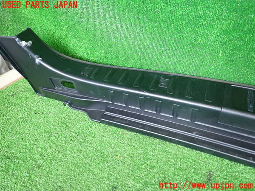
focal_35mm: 25
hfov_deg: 69.4
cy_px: 96
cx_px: 128
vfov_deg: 54.9
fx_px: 184
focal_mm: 4.5
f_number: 2
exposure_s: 1/30
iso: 200
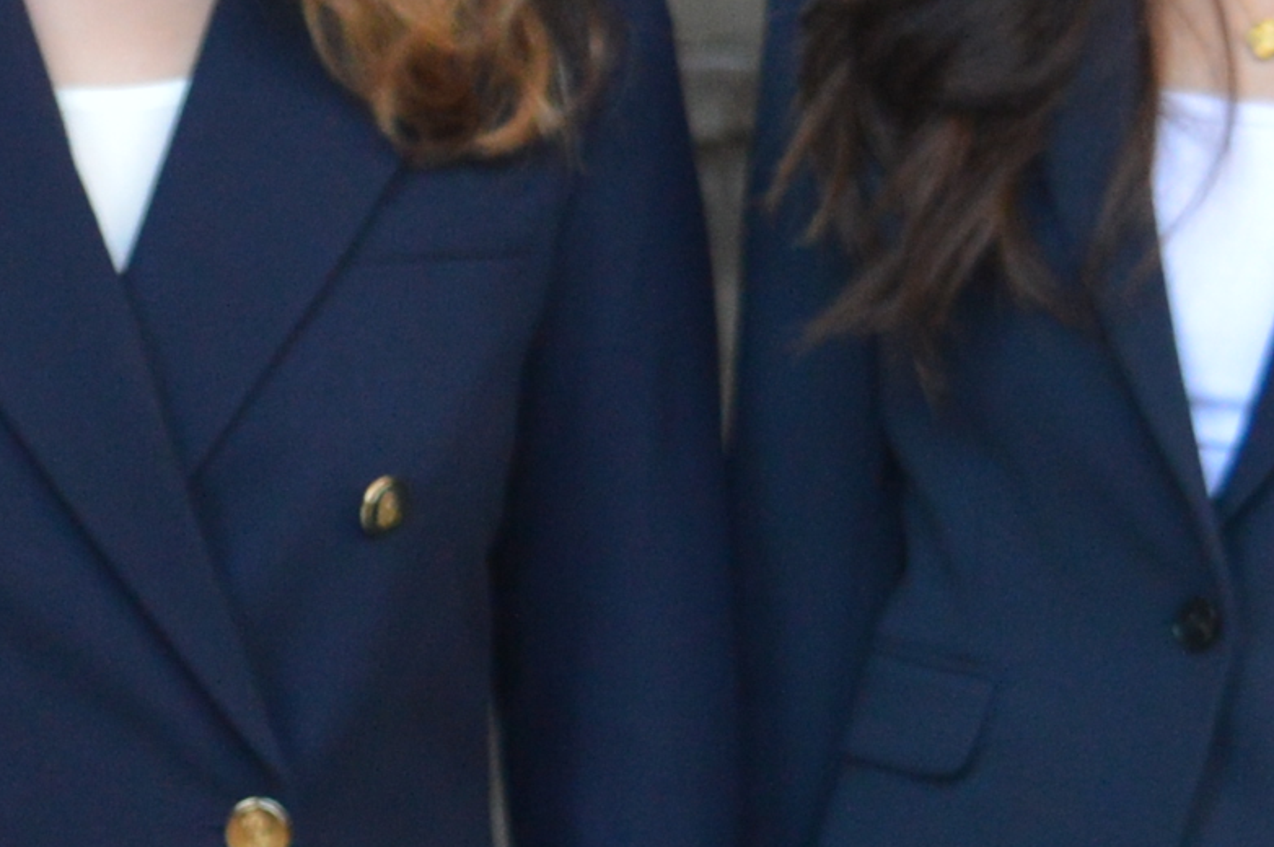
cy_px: 718
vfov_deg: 6.1
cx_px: -52
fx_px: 7956
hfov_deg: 9.1
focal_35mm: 225
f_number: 4
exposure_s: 1/40
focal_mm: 26
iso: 400
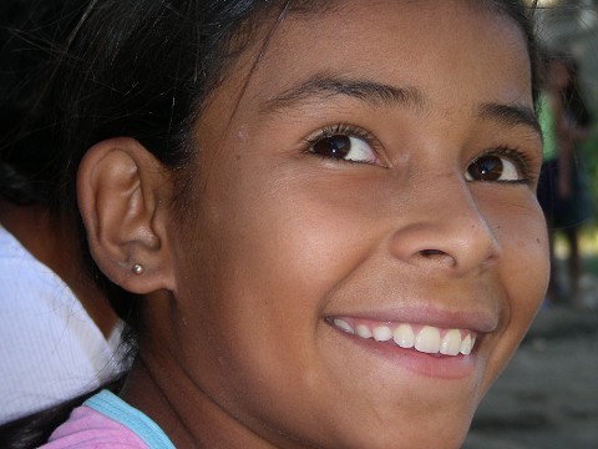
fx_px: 1952
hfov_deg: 17.4
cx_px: 299
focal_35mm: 113
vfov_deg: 13.1
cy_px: 224
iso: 50
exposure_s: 1/120
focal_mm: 18.9
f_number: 3.5
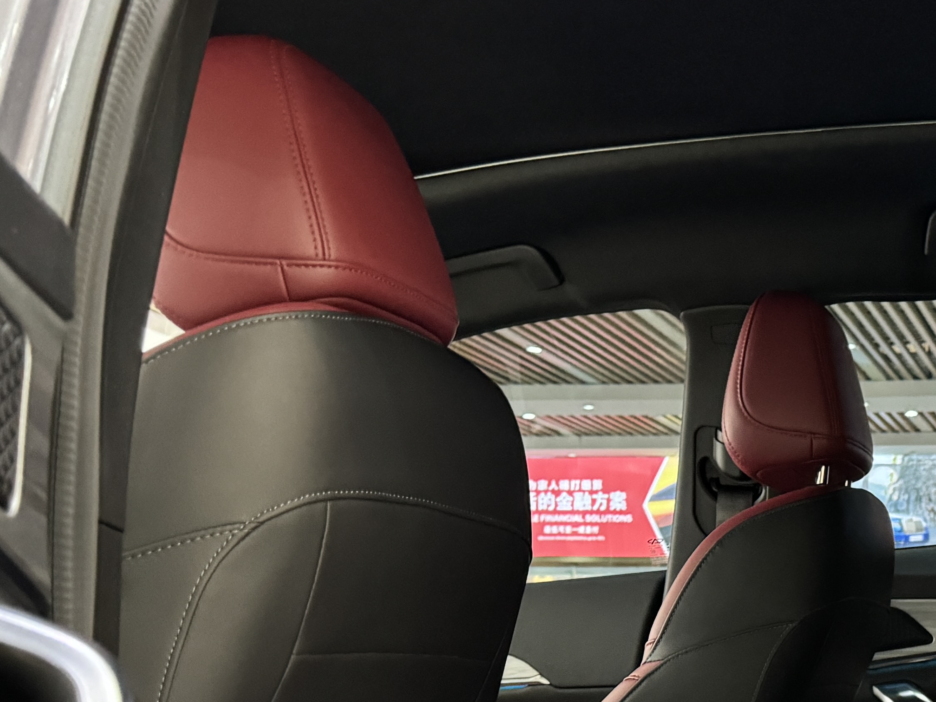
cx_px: 970
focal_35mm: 61
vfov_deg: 22.9
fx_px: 1650
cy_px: 727
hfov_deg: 29.3
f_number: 1.78
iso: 800
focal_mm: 6.86
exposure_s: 1/33
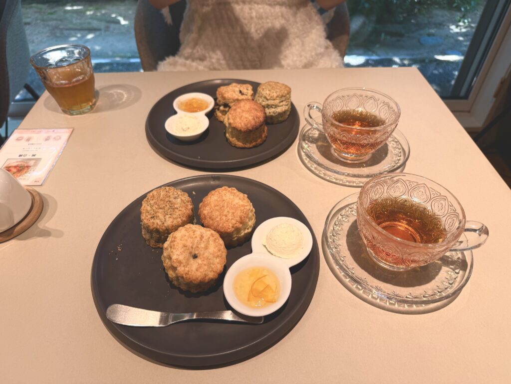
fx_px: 354
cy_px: 192
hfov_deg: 71.6
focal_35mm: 24
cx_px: 256
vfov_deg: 56.8
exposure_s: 1/121
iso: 64
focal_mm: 6.76
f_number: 1.78
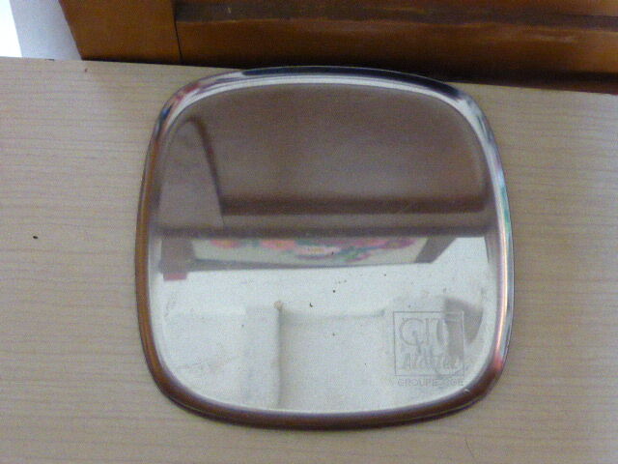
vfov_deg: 29.7
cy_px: 232
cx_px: 309
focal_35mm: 49
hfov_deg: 38.9
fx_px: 875
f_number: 4.2
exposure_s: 1/60
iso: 2000
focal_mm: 8.5
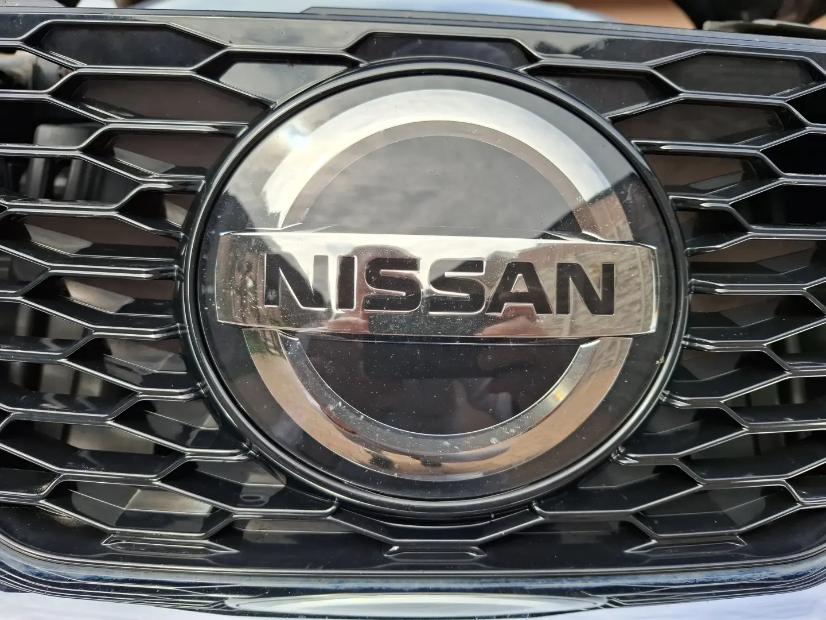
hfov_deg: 73.9
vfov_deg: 58.9
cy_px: 310
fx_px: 549
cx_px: 413
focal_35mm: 23
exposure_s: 1/724
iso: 50
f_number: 1.8
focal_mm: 5.54
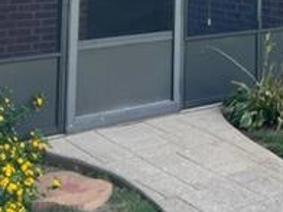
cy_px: -110
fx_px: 695
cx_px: 234
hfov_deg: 22.6
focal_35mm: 85
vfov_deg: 15.9
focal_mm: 5.7
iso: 50
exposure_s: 1/1058
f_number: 1.5
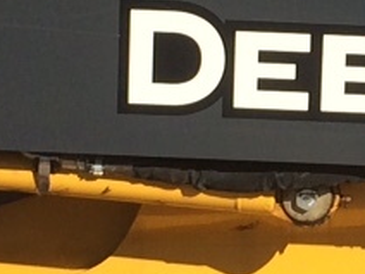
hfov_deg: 8.8
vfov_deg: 6.7
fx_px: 2351
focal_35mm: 223
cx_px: 444
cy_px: 62
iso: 32
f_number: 2.2
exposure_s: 1/2053
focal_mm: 4.15
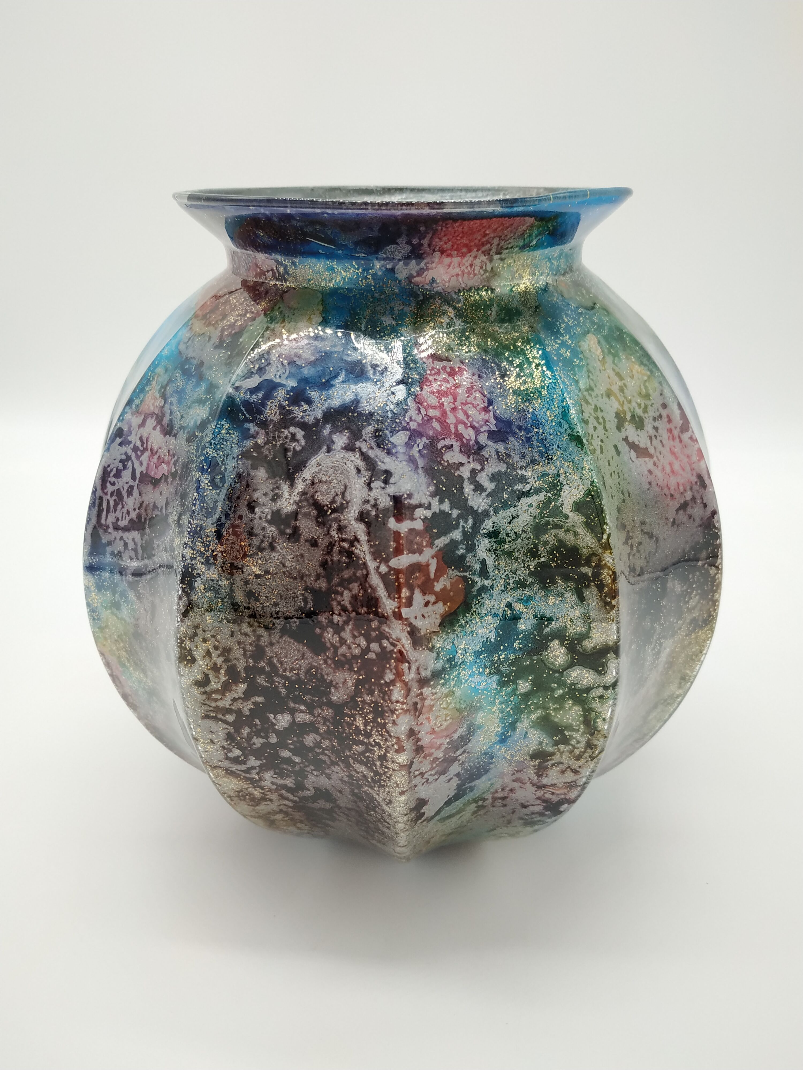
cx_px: 402
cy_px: 535
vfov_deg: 71.6
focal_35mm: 24
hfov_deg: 56.8
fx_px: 742
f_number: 1.9
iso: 250
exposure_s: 1/334
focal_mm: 3.94
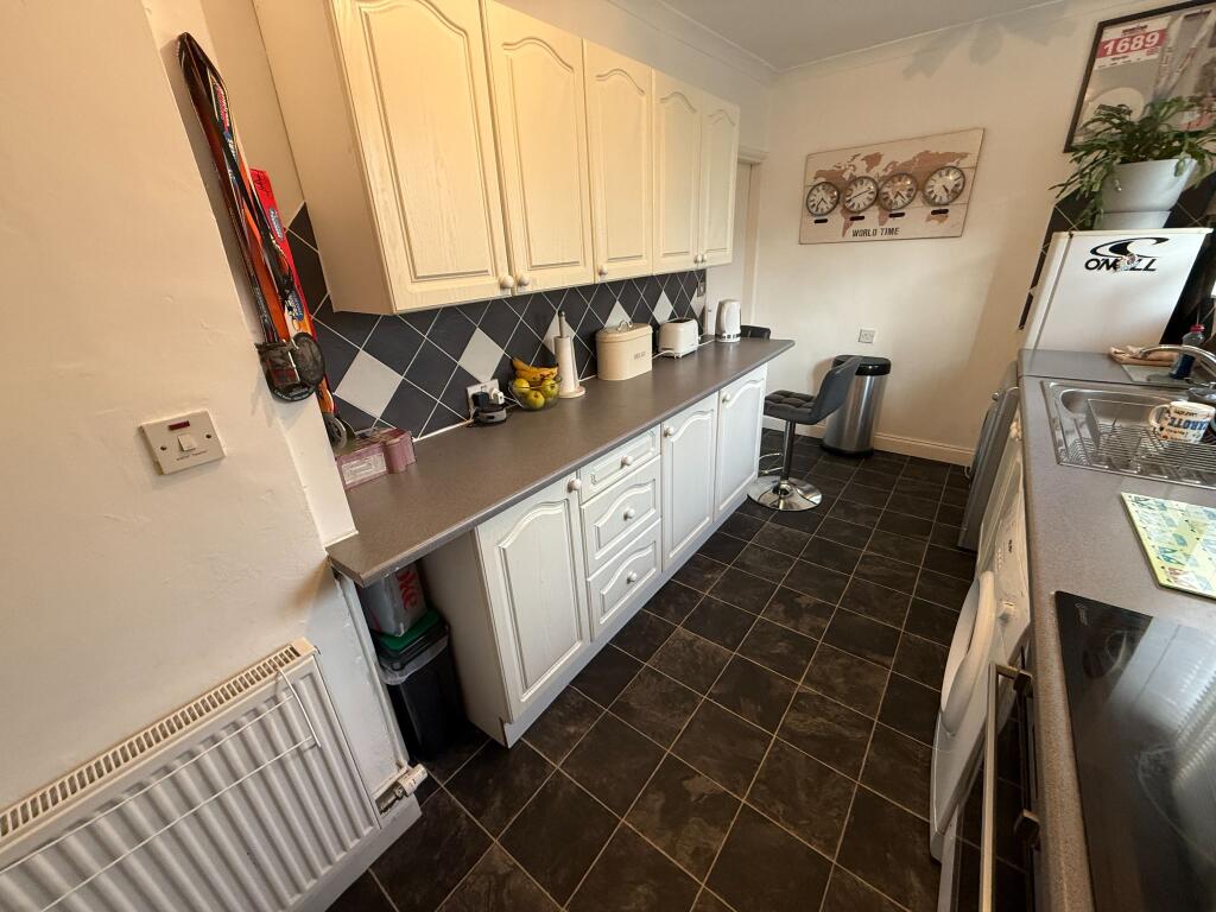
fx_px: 492
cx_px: 608
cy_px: 456
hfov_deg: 102.1
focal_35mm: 14
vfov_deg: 85.7
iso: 320
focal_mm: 2.22
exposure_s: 1/99
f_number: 2.2
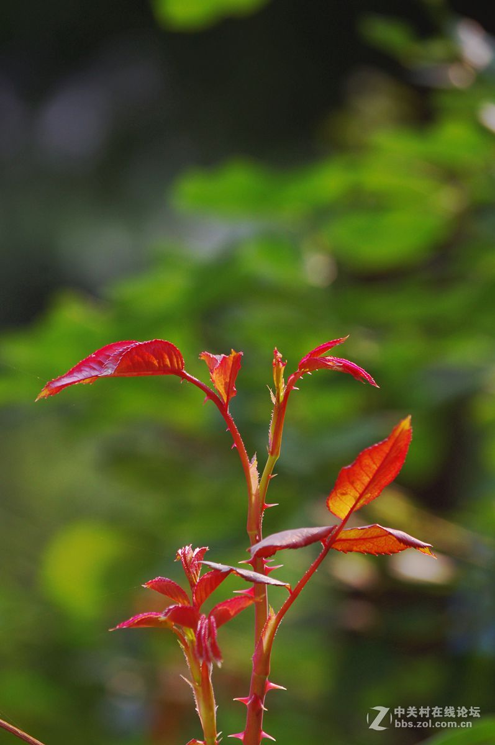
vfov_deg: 10.0
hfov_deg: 6.6
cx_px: 248
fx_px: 4280
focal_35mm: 207
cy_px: 372
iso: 400
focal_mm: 137.5
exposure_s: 1/200
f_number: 8
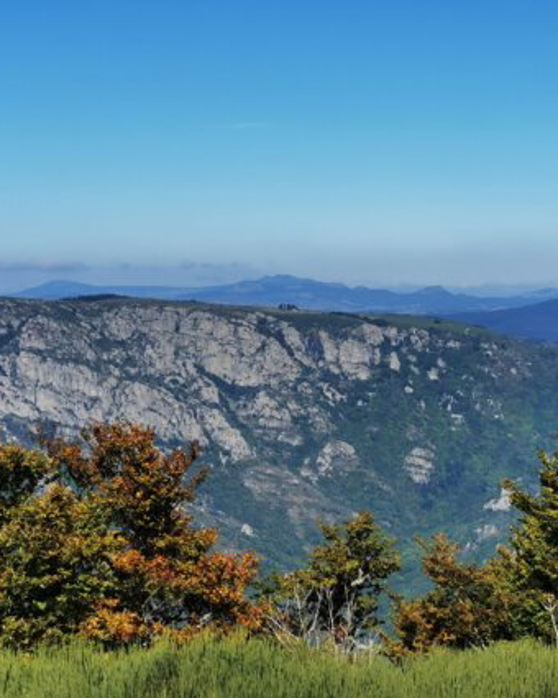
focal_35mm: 105
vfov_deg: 18.3
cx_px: 266
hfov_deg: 14.7
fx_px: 2168
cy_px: 351
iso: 50
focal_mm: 5.58
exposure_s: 1/5848
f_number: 1.8
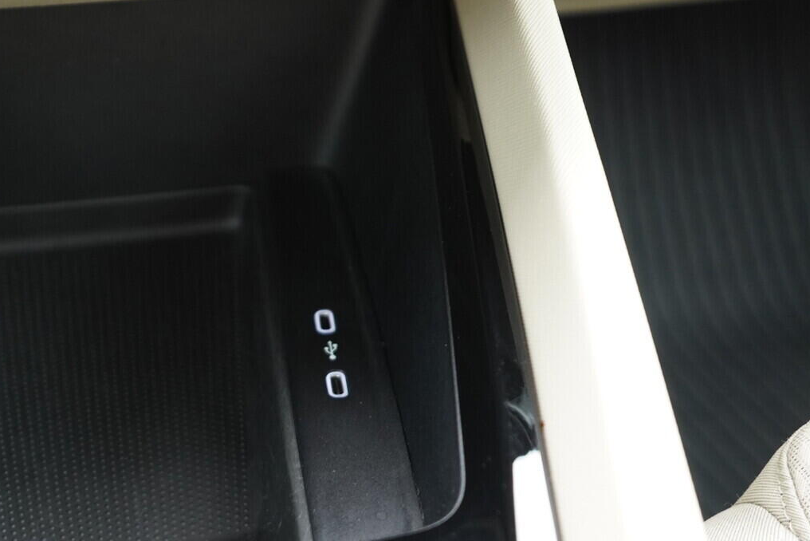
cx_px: 257
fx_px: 1148
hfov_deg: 38.3
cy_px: 286
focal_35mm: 51
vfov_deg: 26.5
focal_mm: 24
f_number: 3.2
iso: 1250
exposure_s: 1/30
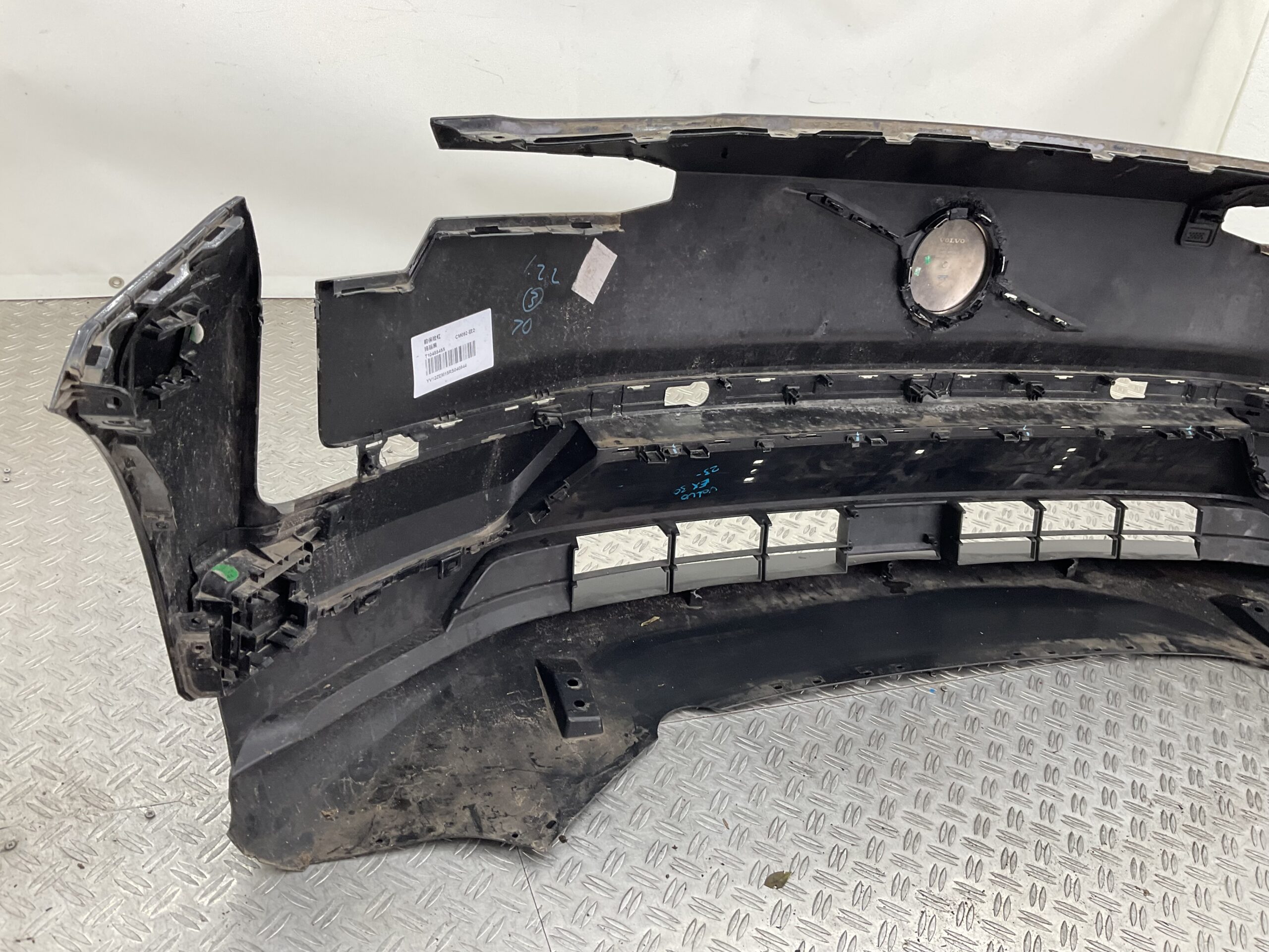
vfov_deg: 48.2
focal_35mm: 29
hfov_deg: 61.7
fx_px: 1063
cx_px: 634
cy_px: 476
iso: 50
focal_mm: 3
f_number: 1.8
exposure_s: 1/100
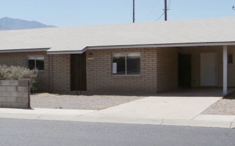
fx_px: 429
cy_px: 86
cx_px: 82
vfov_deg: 19.4
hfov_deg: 30.5
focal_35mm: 67
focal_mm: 6.67
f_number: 3.9
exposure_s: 1/1250
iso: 100
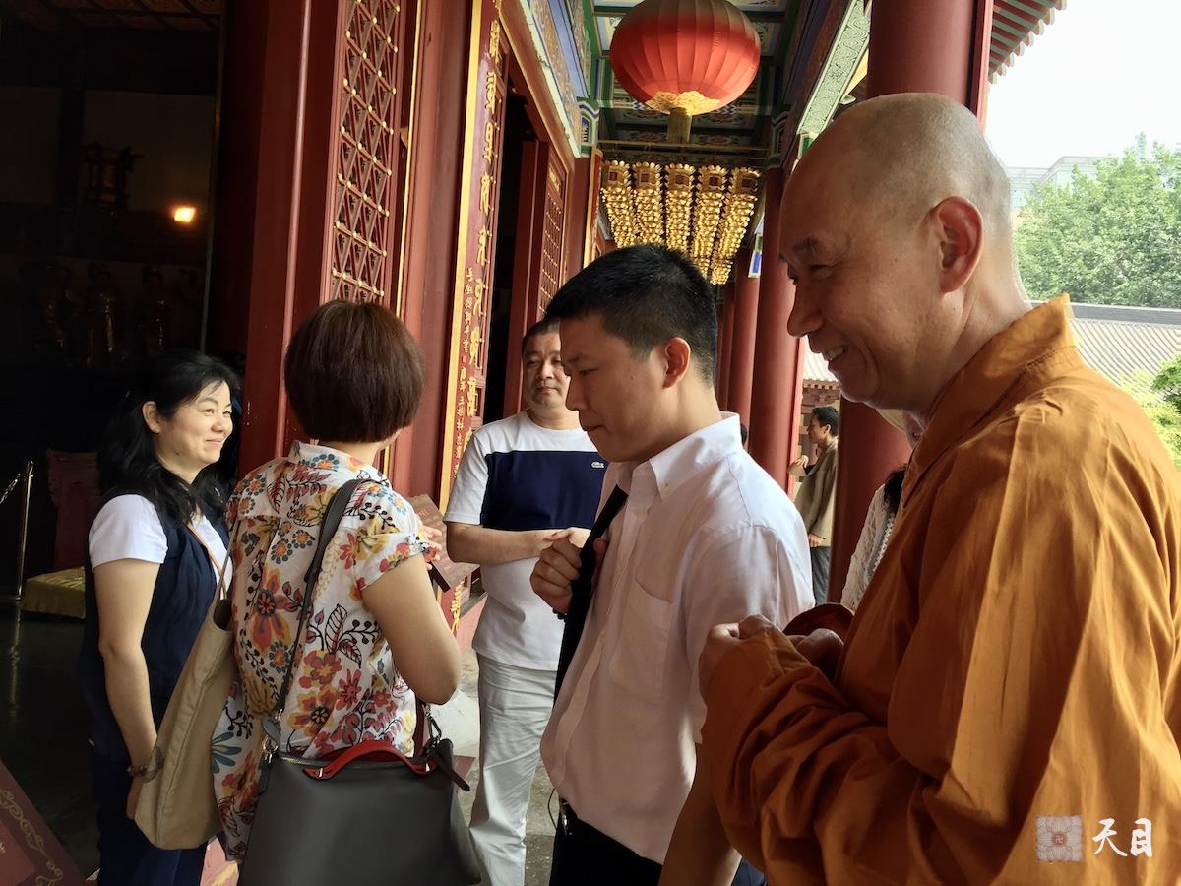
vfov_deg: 48.2
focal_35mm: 29
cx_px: 590
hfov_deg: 61.7
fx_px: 989
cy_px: 443
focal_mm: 4.15
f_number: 2.2
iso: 32
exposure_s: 1/234
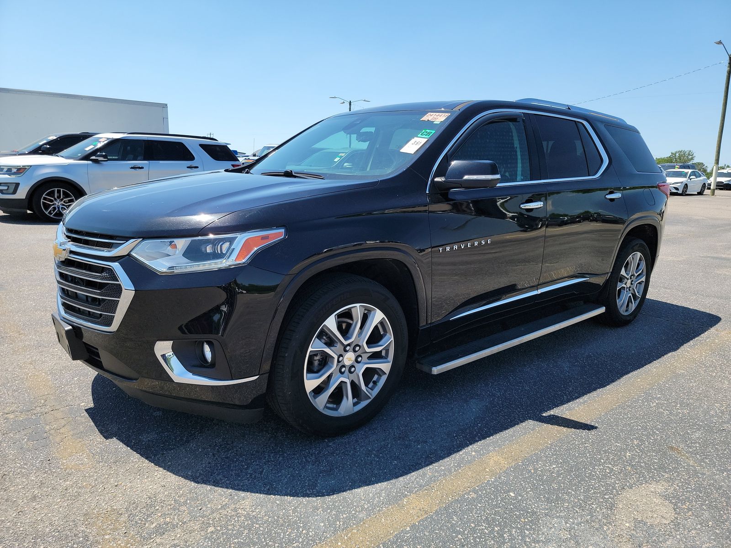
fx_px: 507
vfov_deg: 56.8
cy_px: 274
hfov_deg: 71.6
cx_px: 366
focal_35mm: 24
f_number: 1.8
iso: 50
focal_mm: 6.7
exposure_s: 1/589
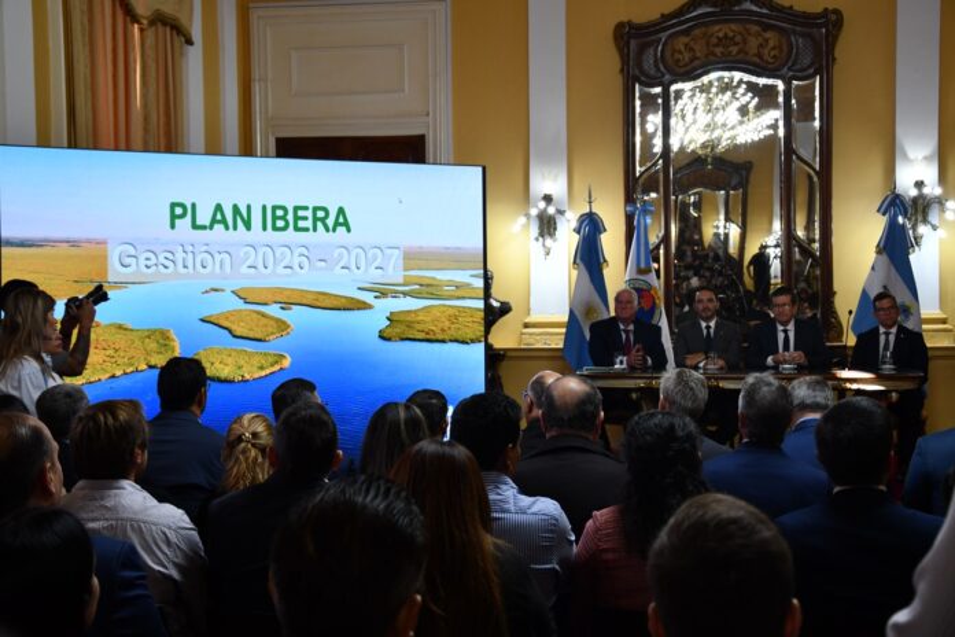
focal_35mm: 52
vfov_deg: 26.0
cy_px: 318
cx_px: 478
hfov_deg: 38.2
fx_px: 1379
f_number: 4.5
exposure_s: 1/125
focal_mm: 35
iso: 900
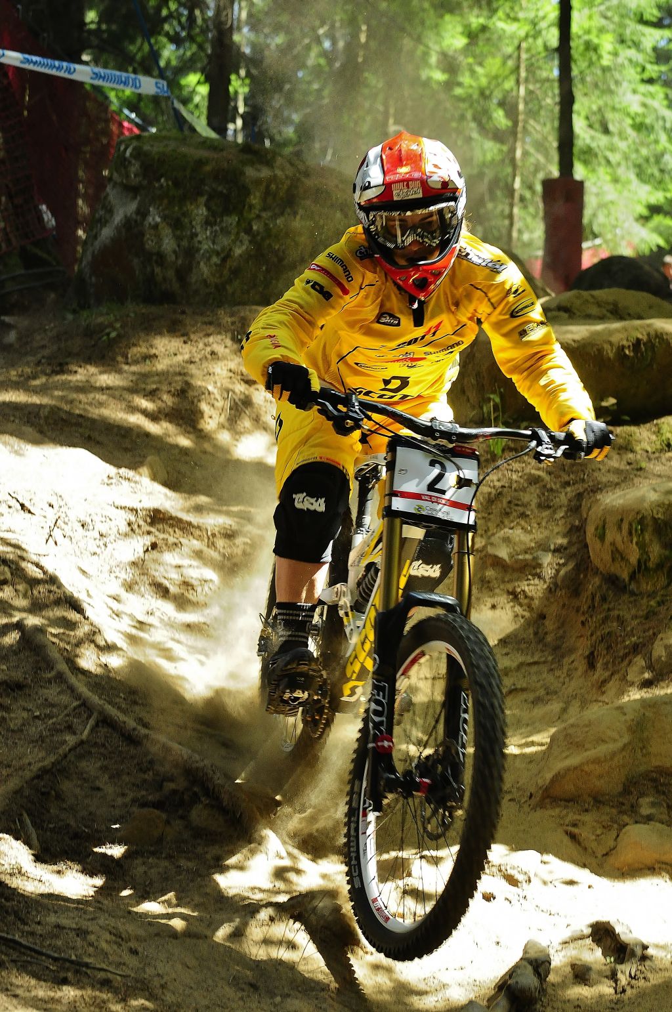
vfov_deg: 19.5
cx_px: 336
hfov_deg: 13.0
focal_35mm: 105
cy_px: 506
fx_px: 2948
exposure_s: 1/250
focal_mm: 70
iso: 1000
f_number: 5.6
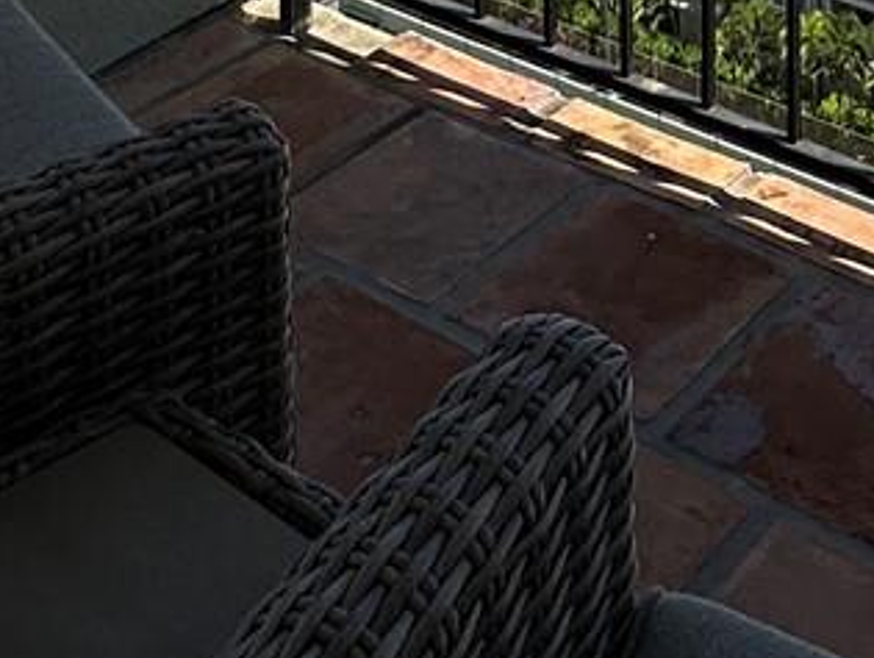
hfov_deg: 26.8
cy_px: -788
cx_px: 702
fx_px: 1795
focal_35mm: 71
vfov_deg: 15.1
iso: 50
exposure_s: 1/2681
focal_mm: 2.22
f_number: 2.2
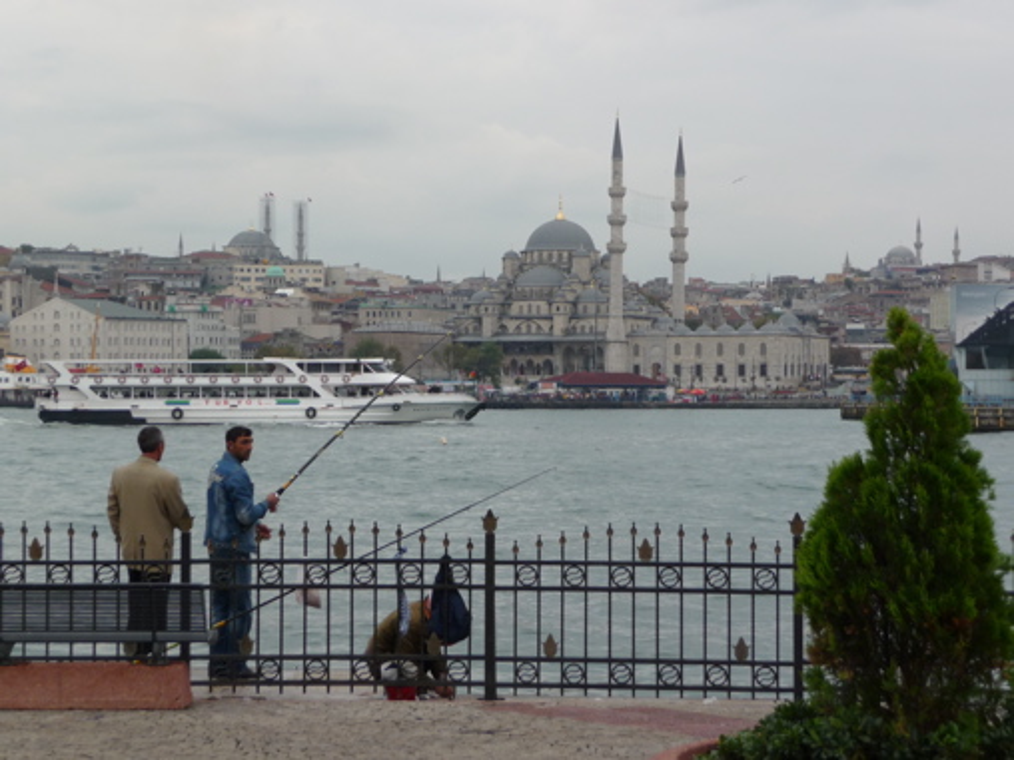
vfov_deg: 17.6
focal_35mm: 84
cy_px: 380
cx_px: 507
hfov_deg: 23.3
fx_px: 2461
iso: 100
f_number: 4.7
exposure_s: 1/320
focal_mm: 14.2
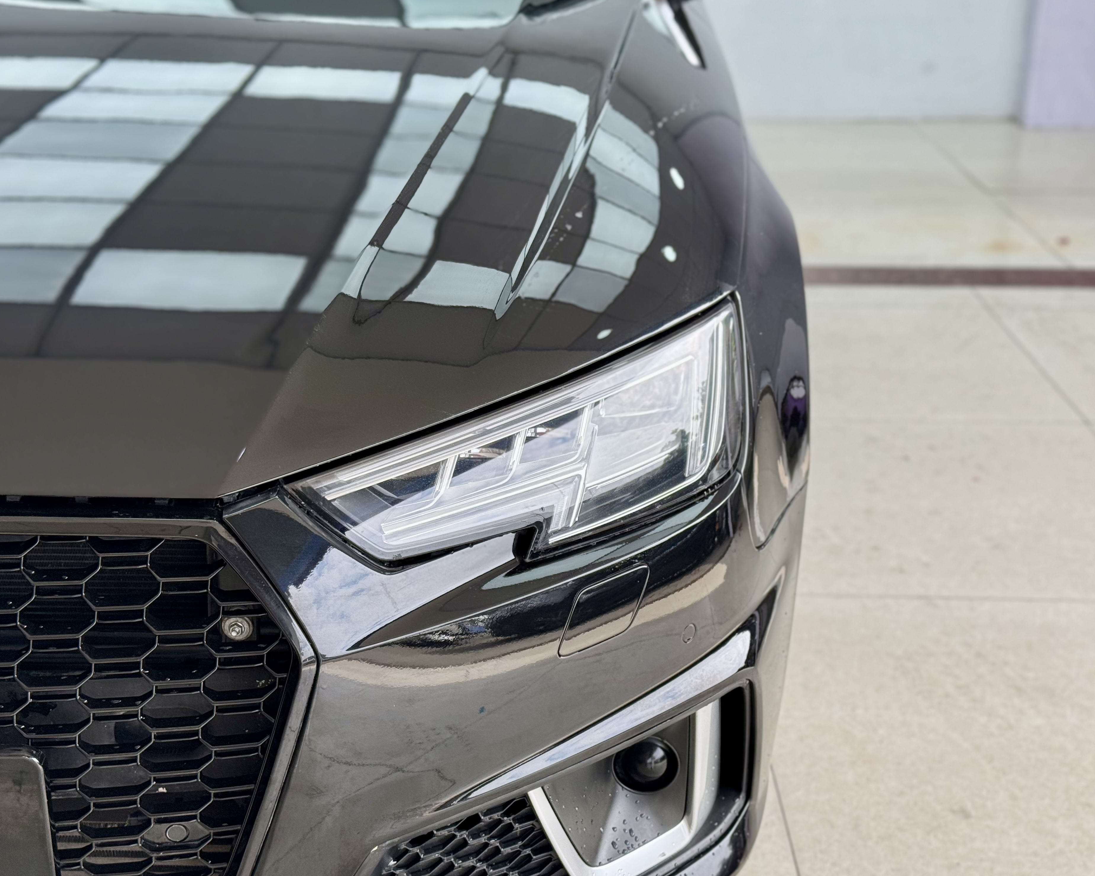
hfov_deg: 36.6
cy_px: 444
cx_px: 511
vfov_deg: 29.7
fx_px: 1653
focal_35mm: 51
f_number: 1.78
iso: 64
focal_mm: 6.76
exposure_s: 1/715
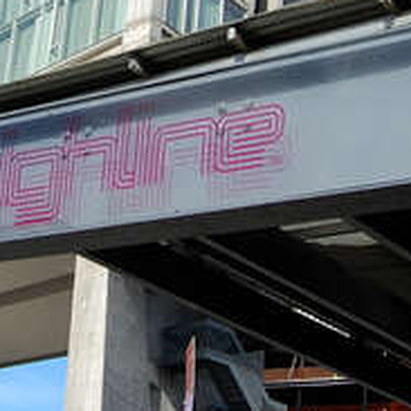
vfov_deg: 17.0
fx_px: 1343
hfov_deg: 17.1
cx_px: 18
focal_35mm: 100
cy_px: 9
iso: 200
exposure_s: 1/320
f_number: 9
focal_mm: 18
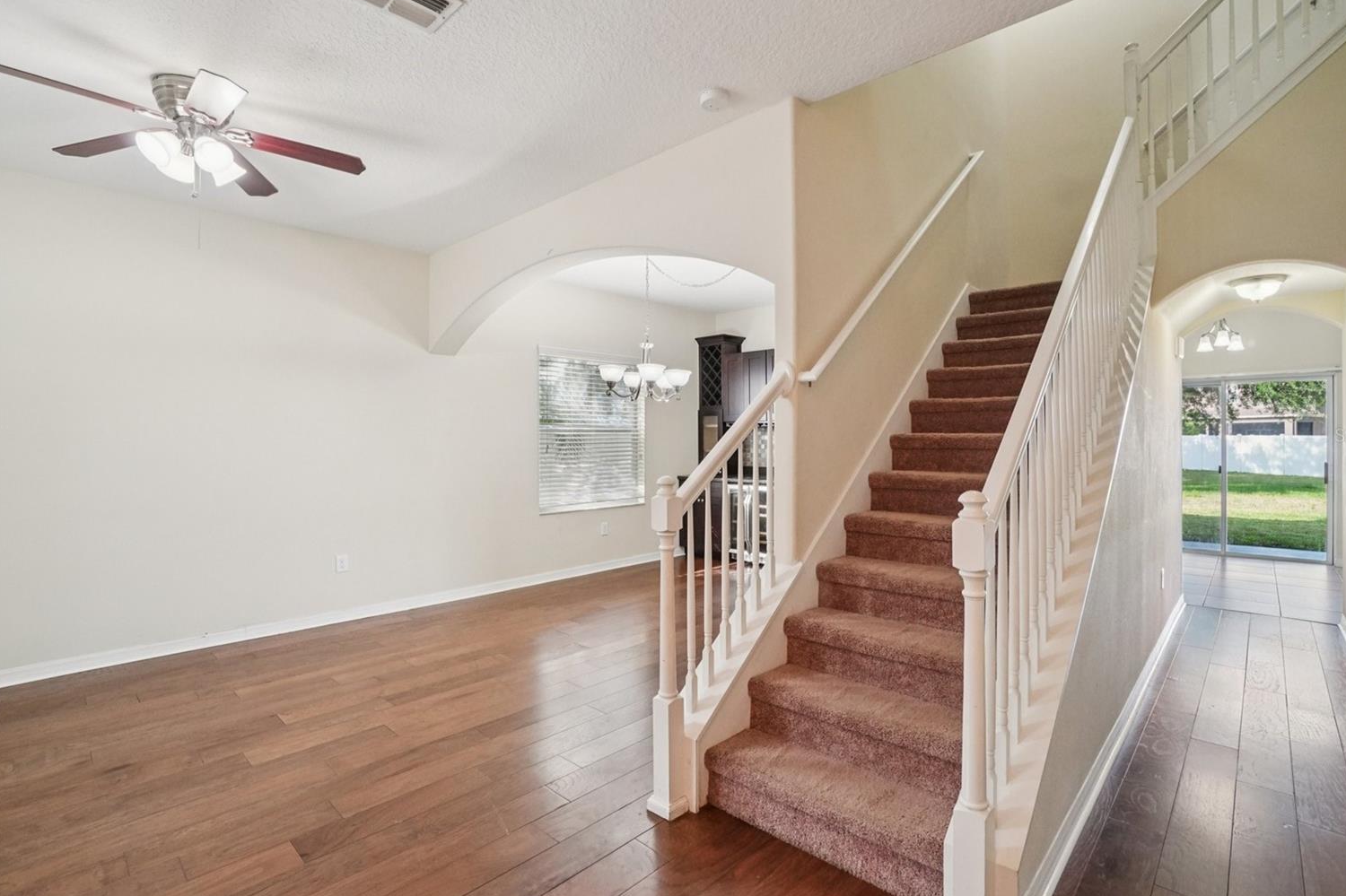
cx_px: 697
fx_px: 598
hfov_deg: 96.7
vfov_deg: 73.7
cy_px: 435
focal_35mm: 16
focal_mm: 10
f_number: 8
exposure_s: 1/30
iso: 1000
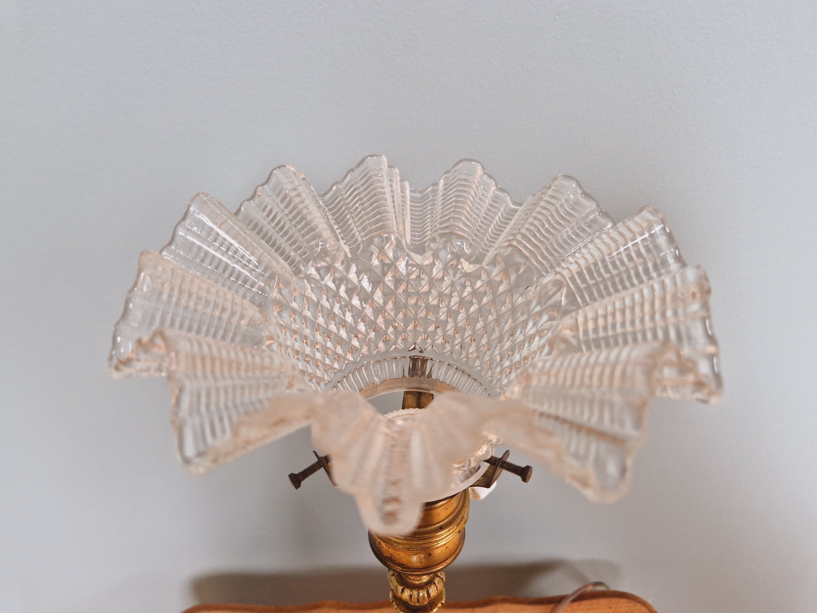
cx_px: 408
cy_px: 306
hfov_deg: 73.9
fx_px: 543
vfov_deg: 58.9
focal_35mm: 23
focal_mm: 5.4
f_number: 1.8
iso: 800
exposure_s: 1/100
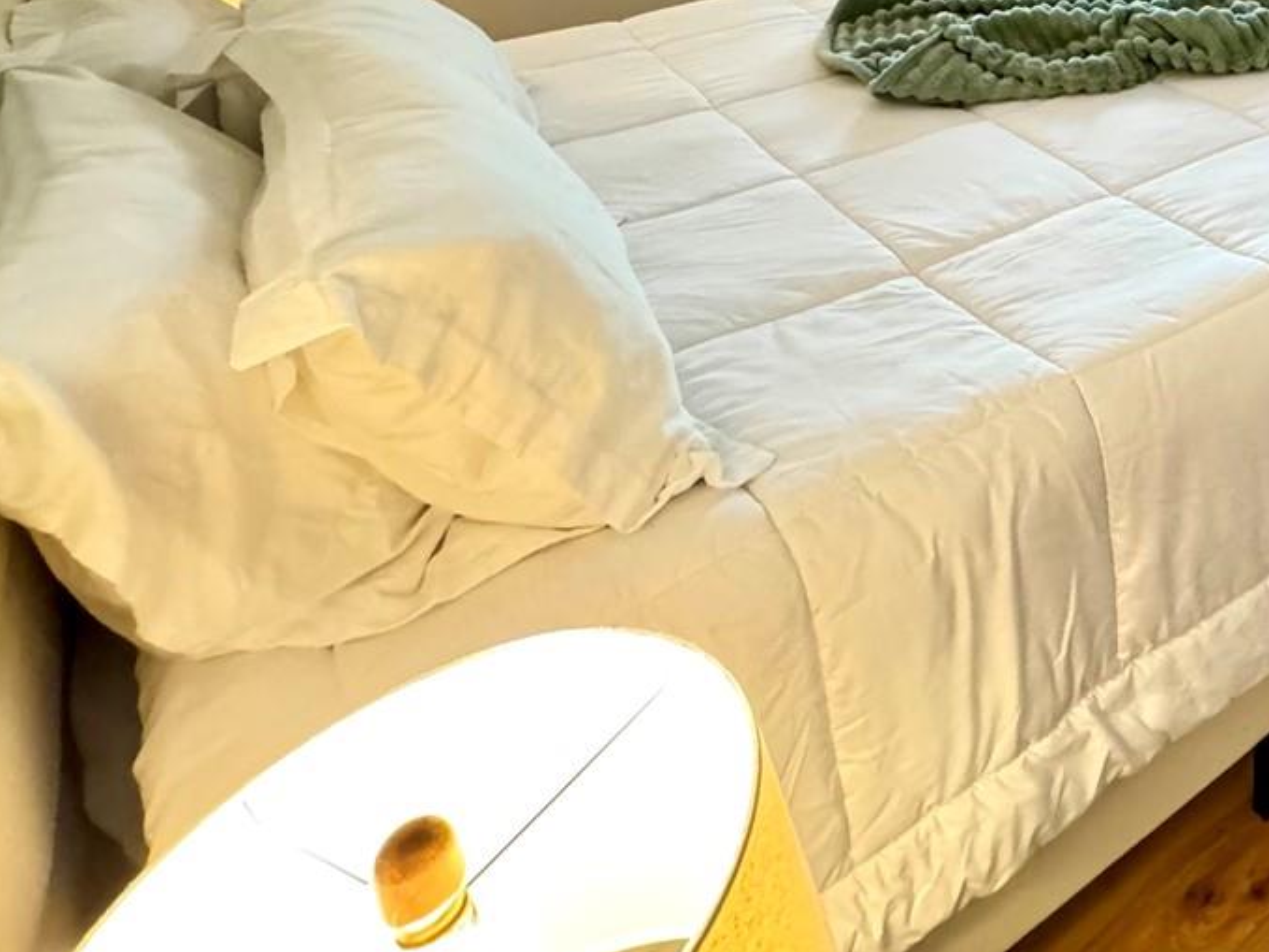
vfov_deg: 36.1
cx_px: 1303
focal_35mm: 33
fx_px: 1210
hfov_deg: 45.5
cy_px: -110
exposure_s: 1/60
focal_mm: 2.22
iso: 640
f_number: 2.2
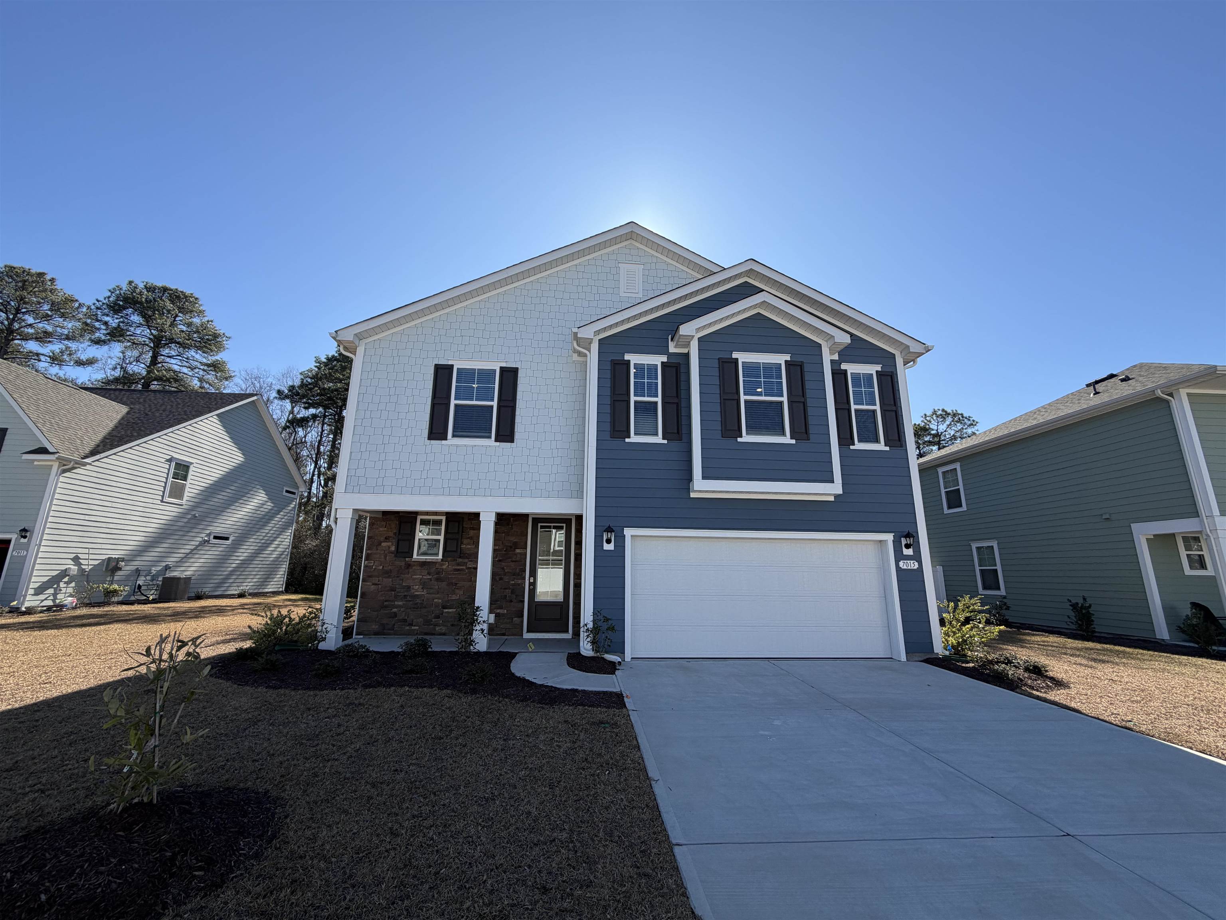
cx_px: 613
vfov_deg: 85.7
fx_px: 496
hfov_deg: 102.1
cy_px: 460
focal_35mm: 14
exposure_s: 1/770
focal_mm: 2.22
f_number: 2.2
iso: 32
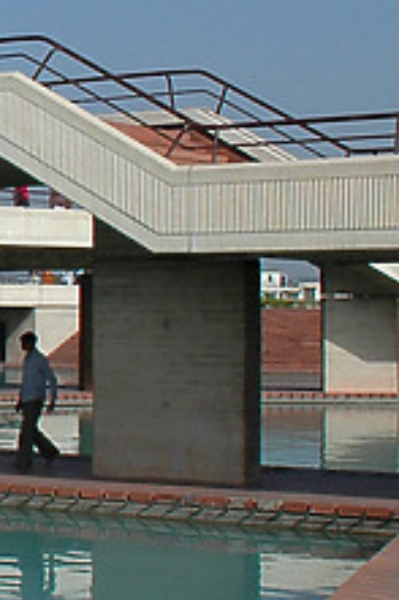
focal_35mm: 110
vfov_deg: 18.5
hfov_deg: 11.5
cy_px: 187
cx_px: -318
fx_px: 1831
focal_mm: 18
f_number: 11
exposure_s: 1/500
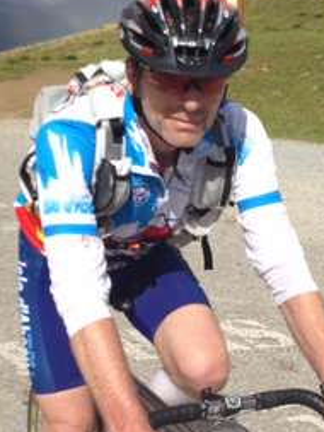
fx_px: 1035
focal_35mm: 83
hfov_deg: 17.8
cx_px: 179
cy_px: 295
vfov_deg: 23.4
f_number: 2.4
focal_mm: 4.28
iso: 50
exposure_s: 1/2907
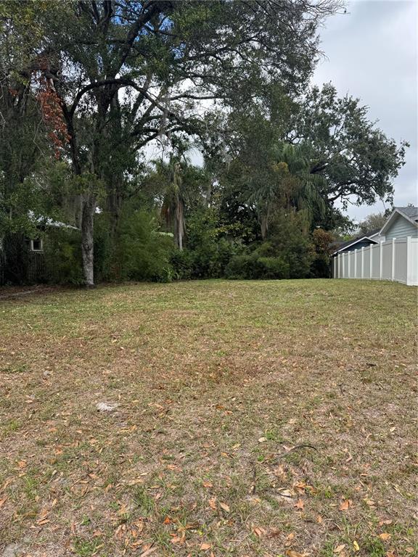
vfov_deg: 71.6
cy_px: 278
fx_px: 386
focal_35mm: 24
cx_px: 209
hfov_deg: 56.8
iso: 80
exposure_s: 1/1215
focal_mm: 6.76
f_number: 1.78
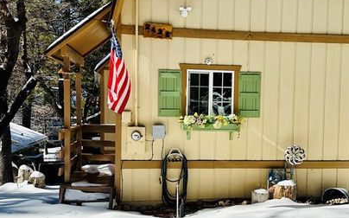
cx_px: 209
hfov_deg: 47.0
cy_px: 124
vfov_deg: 30.5
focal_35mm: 42
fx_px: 399
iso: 80
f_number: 1.78
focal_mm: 6.86
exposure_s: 1/3861
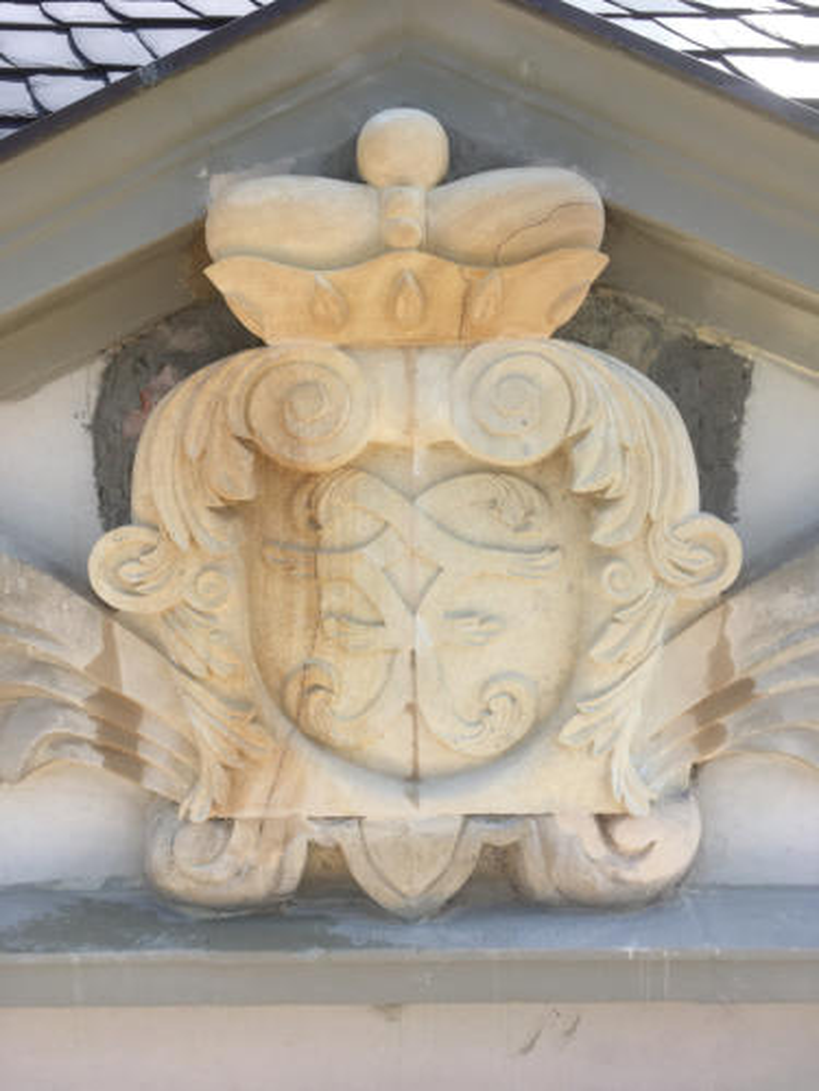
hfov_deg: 48.2
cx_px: 410
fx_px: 915
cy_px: 546
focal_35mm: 29
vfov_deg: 61.7
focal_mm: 4.15
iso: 25
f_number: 2.2
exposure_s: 1/845
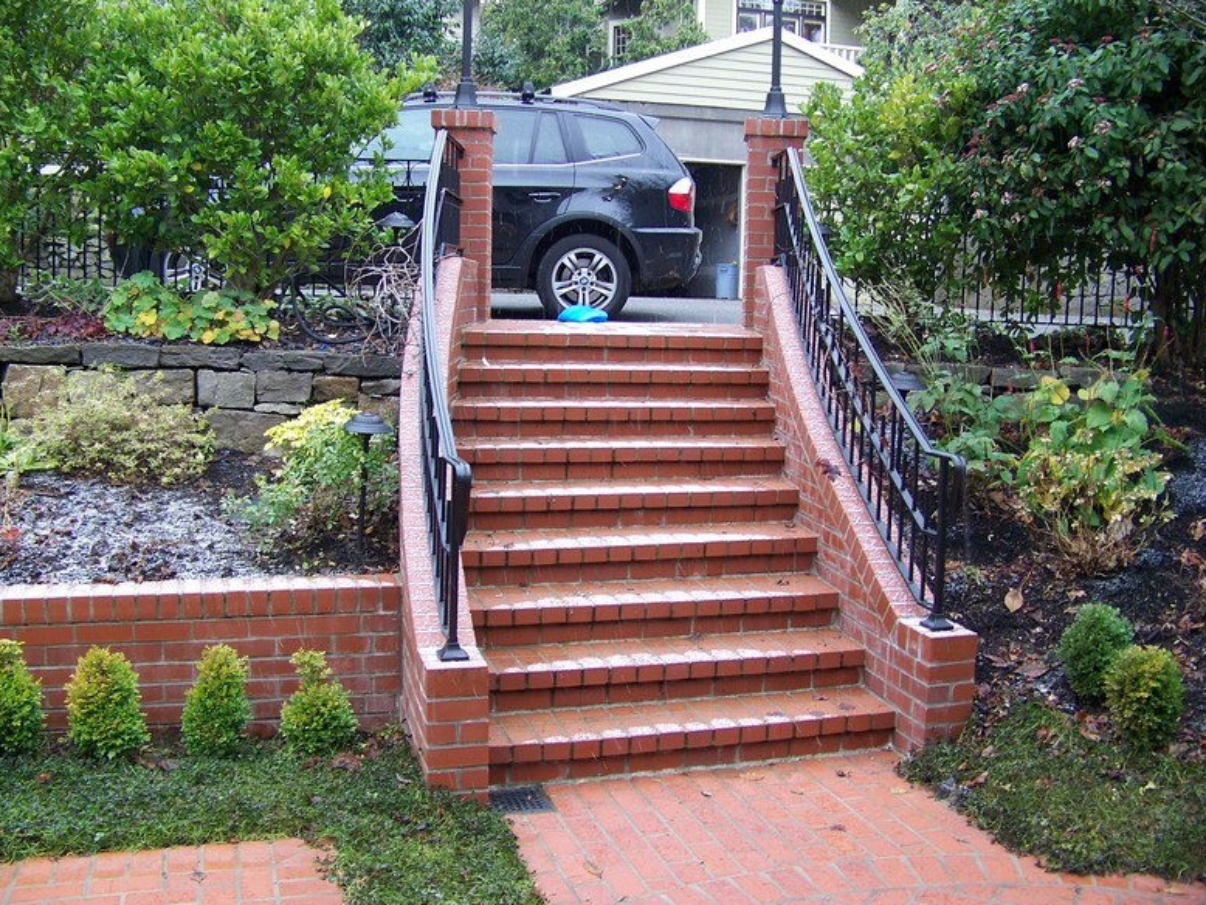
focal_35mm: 37
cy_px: 462
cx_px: 597
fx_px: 1289
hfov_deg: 50.1
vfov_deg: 38.7
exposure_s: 1/30
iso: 80
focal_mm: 5.85
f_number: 2.8
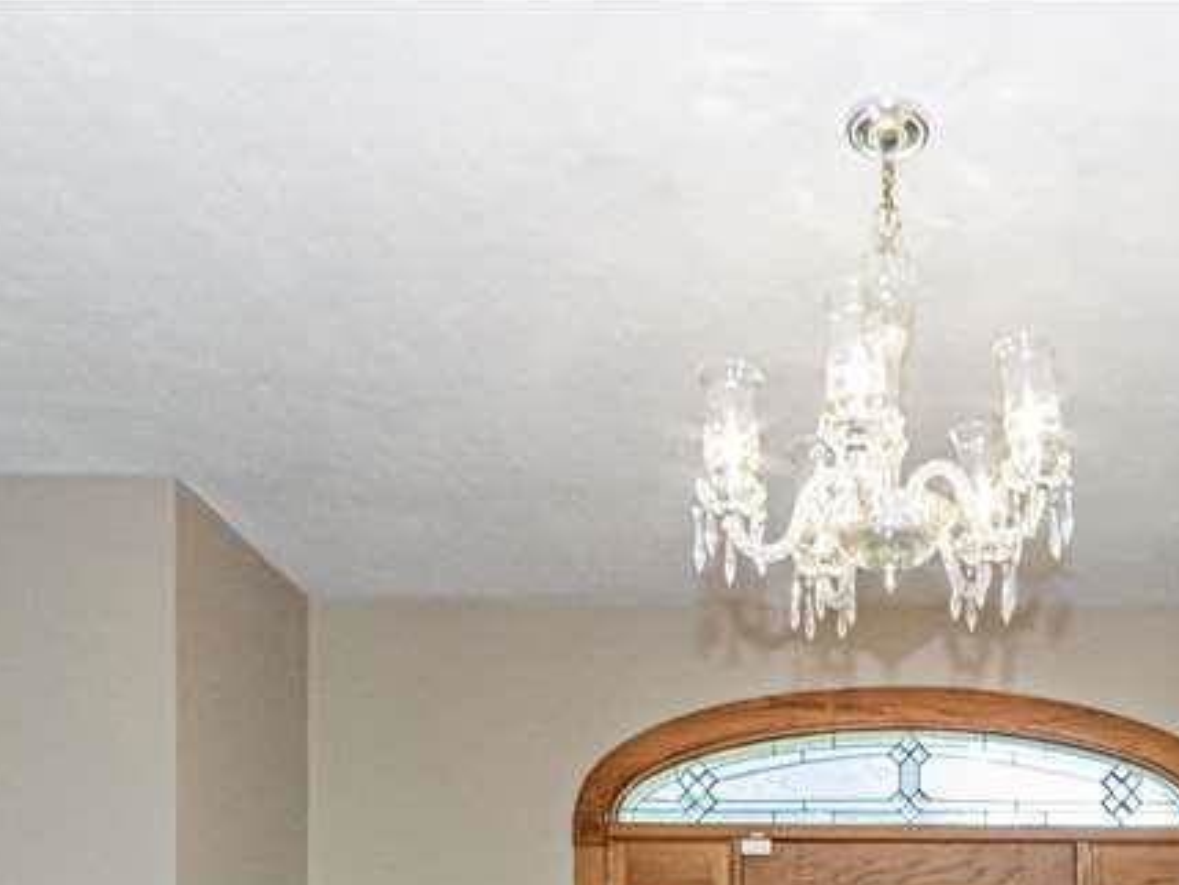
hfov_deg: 41.9
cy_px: 1167
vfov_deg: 27.6
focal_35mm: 43
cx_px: 945
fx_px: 1465
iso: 1250
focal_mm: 10
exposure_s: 1/60
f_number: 10
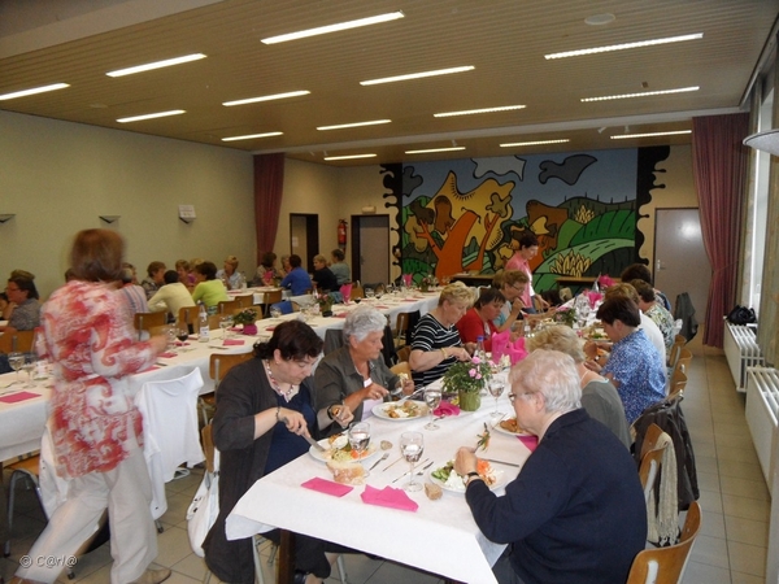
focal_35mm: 24
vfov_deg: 56.8
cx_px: 390
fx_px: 540
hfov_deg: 71.6
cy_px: 292
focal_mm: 3.9
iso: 200
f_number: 3.2
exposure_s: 1/30
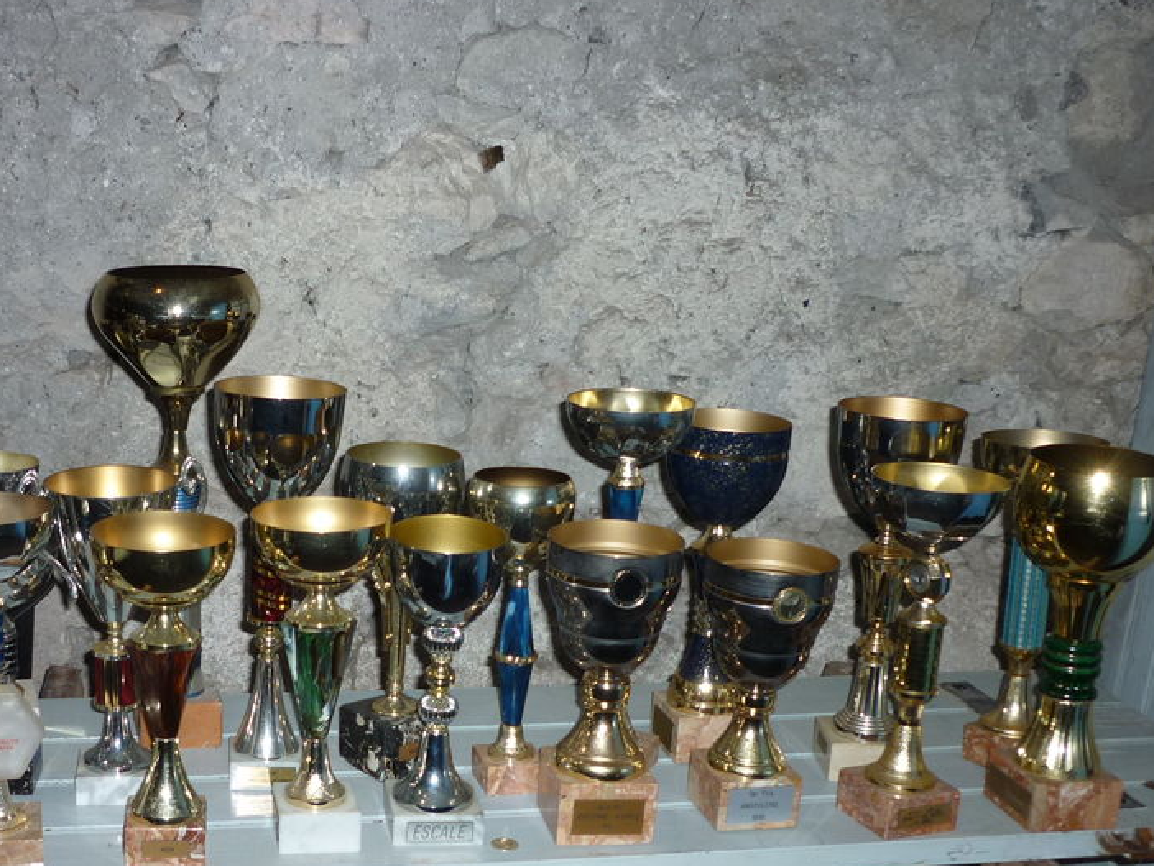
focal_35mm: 47
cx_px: 391
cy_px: 580
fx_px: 1567
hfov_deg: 40.0
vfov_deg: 30.7
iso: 100
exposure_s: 1/125
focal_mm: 5.5
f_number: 2.8
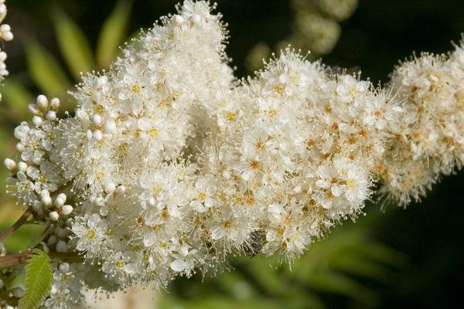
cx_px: 232
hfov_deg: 13.0
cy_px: 154
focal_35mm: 158
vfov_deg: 8.7
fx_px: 2030
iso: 200
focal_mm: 105
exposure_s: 1/1000
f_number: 6.3
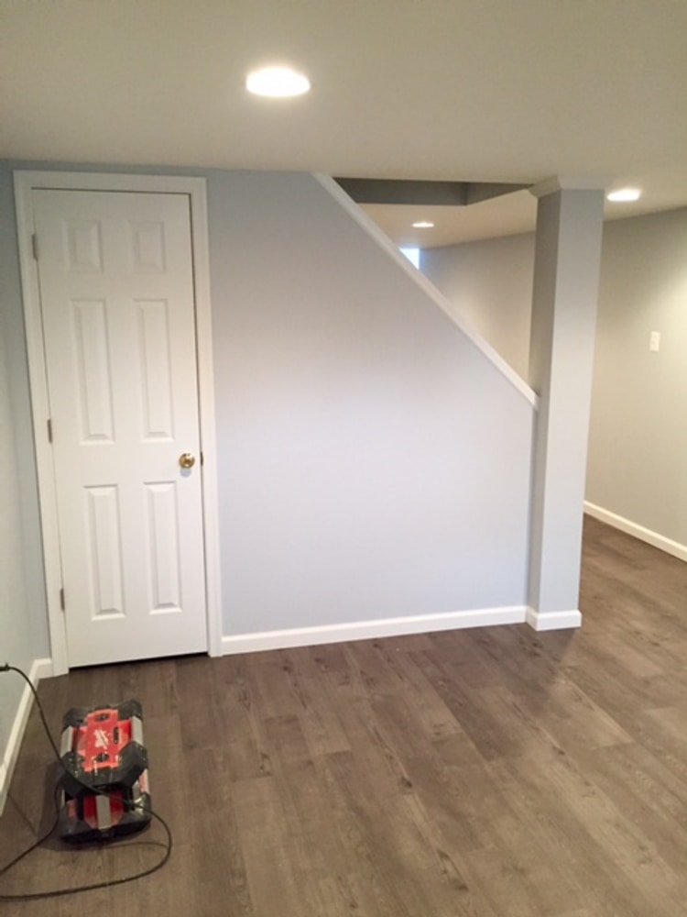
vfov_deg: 61.7
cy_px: 458
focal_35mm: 29
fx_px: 767
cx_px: 344
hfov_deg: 48.2
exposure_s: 1/33
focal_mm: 4.15
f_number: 2.2
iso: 250
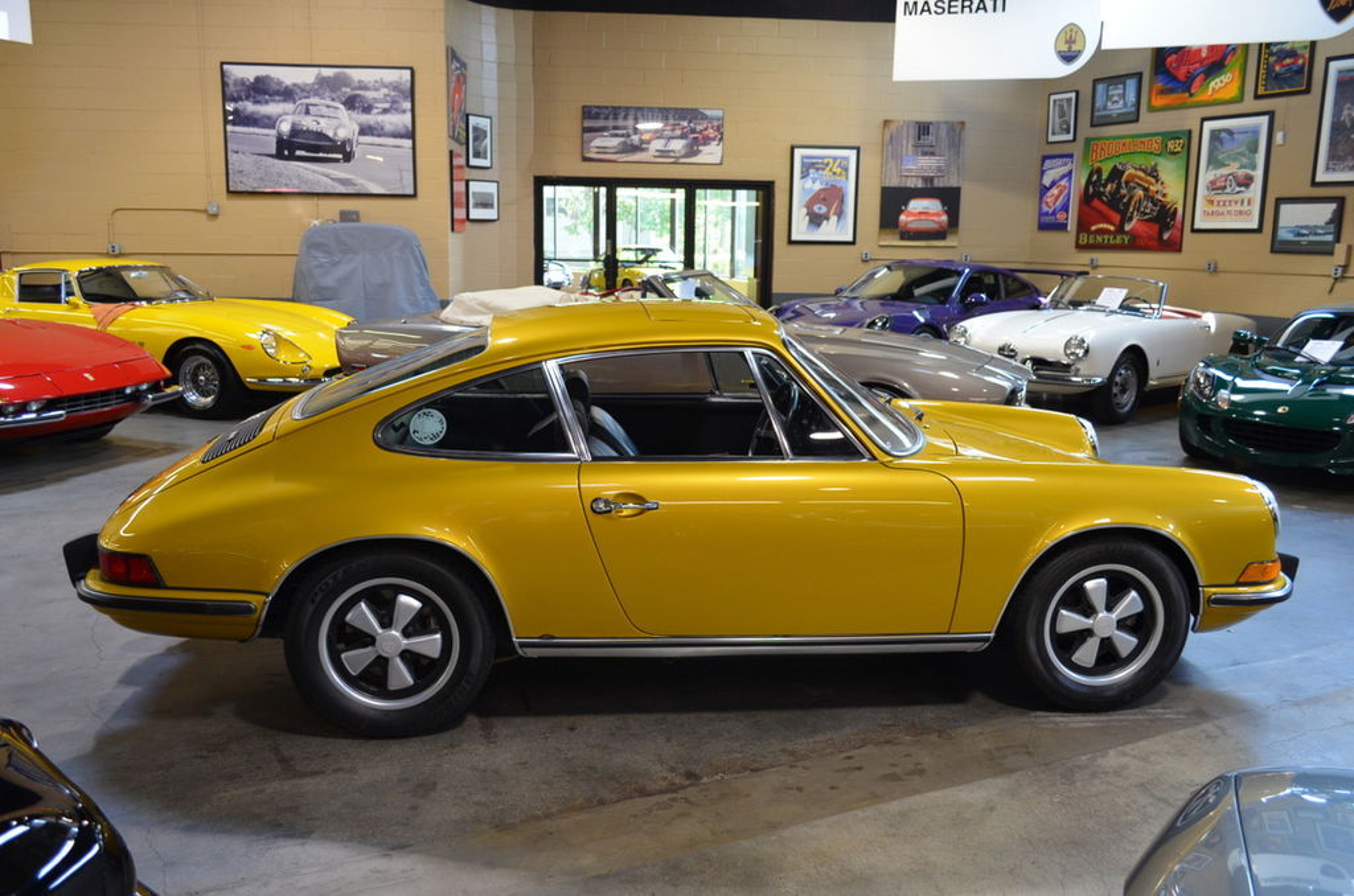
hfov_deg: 62.0
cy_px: 448
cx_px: 677
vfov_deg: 43.4
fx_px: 1126
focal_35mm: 30
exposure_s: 1/60
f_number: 4
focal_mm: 20
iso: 800
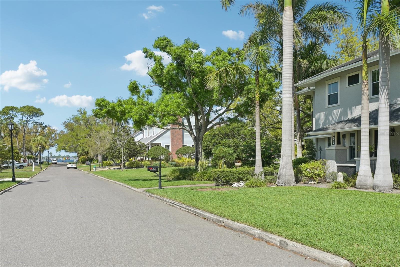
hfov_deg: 56.5
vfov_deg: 39.4
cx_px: 200
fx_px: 372
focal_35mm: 34
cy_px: 134
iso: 400
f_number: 8
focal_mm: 33.5
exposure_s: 1/1250
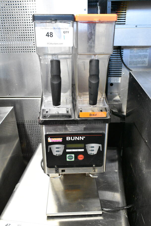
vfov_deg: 57.2
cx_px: 76
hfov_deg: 40.0
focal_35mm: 33
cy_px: 113
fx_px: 207
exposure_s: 1/200
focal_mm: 22
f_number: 7.1
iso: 6400
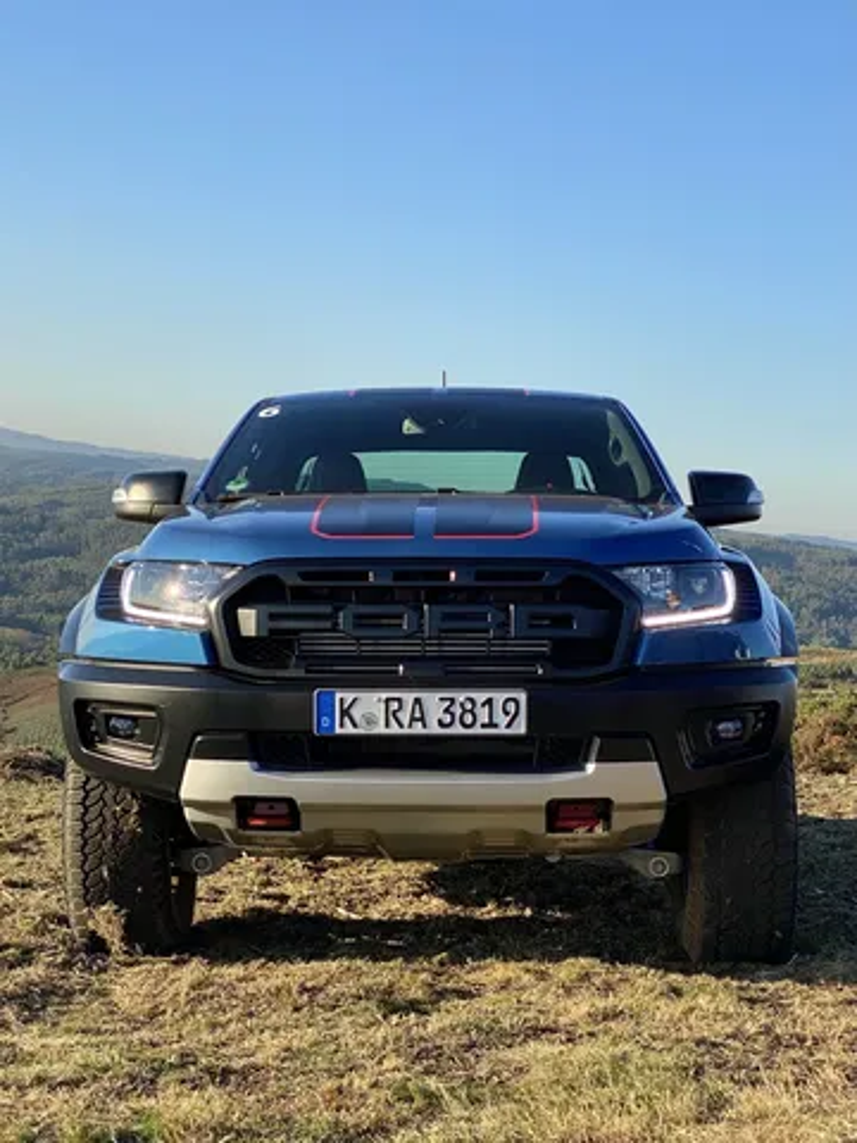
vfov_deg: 36.8
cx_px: 428
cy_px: 572
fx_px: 1717
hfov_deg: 28.0
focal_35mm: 52
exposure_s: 1/813
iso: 20
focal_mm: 6
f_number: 2
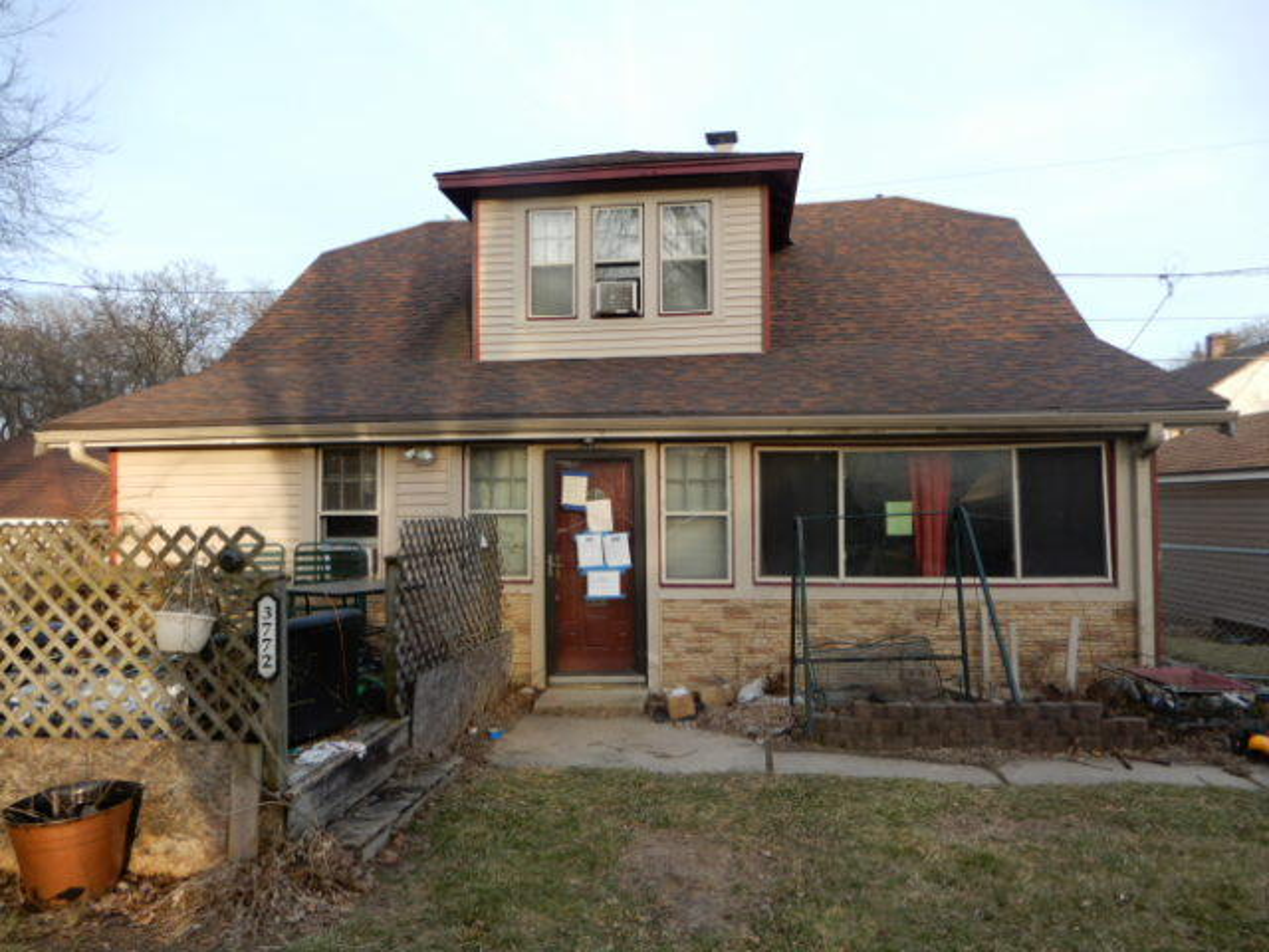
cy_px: 476
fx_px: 880
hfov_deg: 71.6
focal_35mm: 24
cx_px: 634
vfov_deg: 56.8
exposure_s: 1/125
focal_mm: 4.3
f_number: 3.4
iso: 80
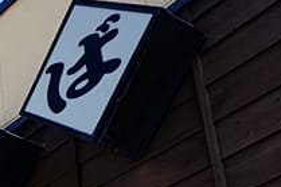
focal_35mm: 88
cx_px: -172
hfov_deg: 19.4
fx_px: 686
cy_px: 293
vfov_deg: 14.3
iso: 200
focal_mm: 15
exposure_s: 1/300
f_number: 8
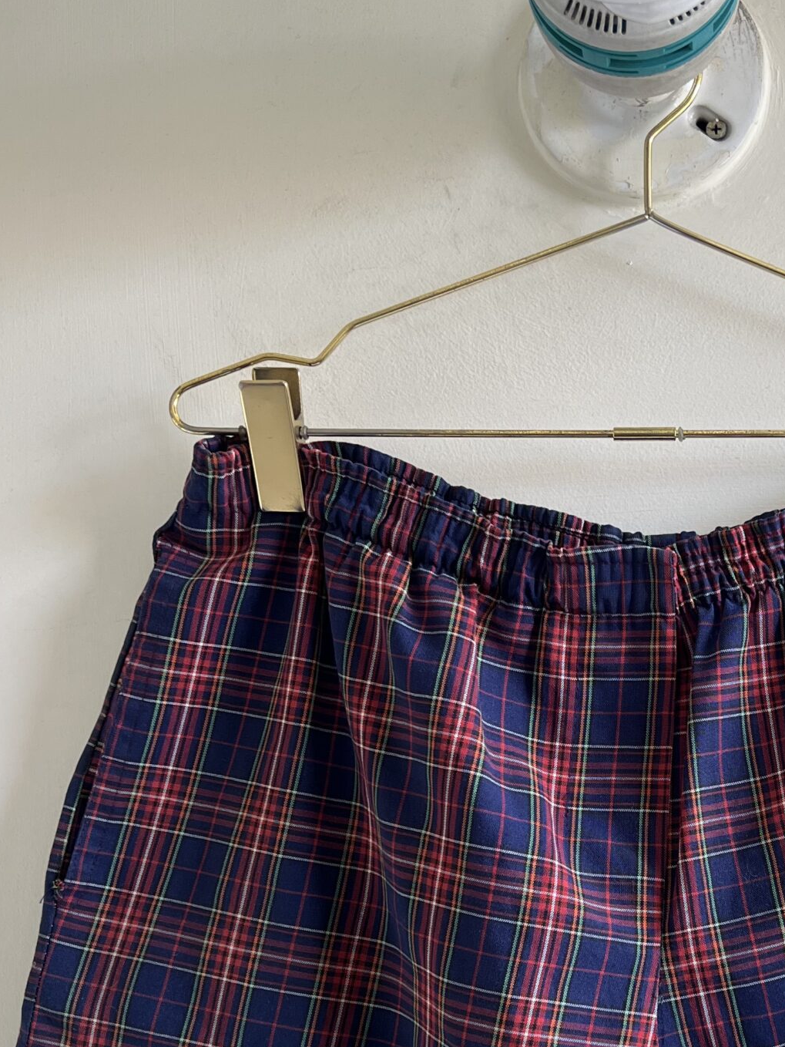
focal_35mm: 49
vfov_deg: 38.2
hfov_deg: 28.8
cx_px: 671
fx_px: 1481
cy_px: 750
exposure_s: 1/121
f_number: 1.5
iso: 100
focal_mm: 5.7
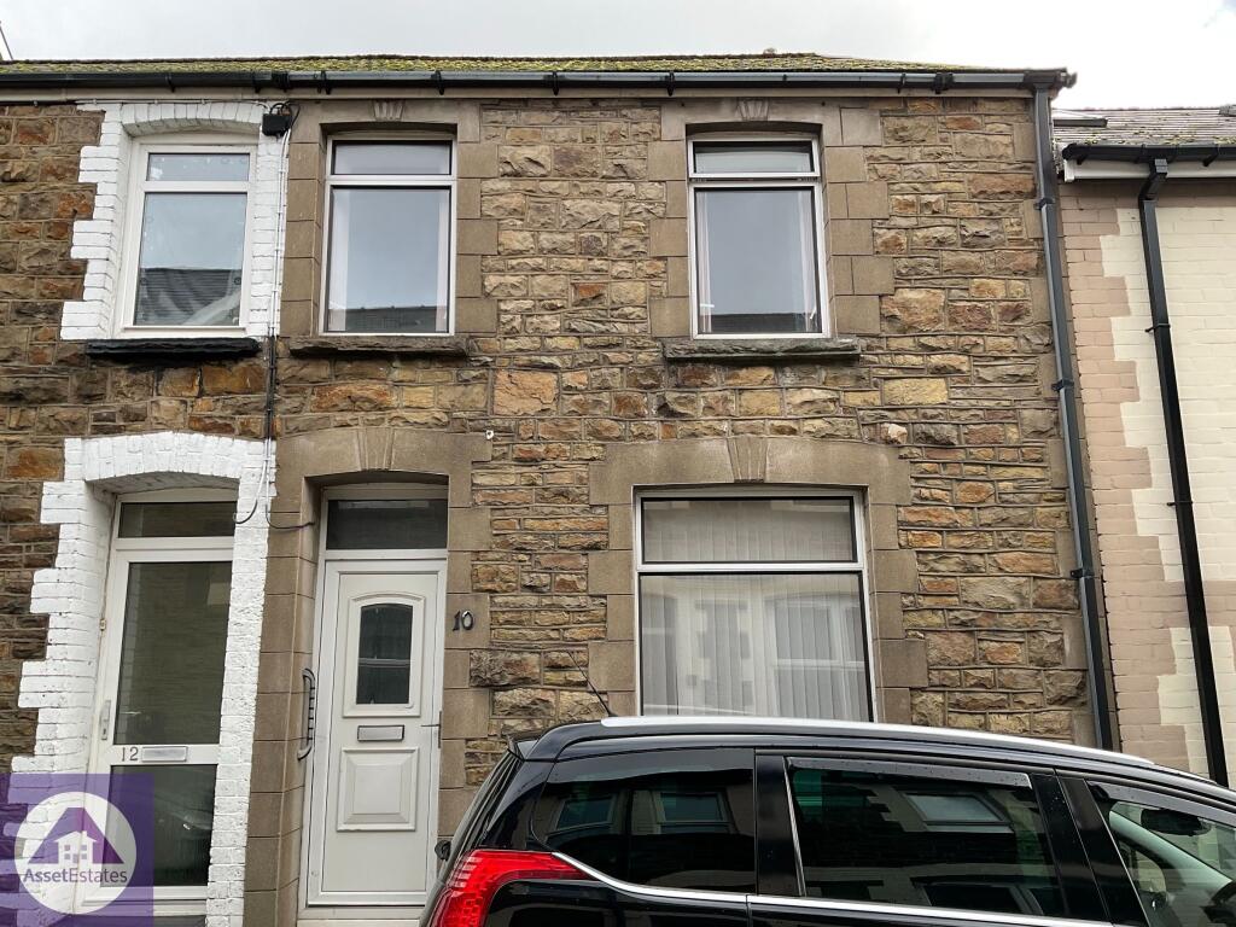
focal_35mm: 29
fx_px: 1035
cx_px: 618
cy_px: 464
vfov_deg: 48.2
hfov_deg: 61.7
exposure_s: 1/335
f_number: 1.8
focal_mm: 3
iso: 16
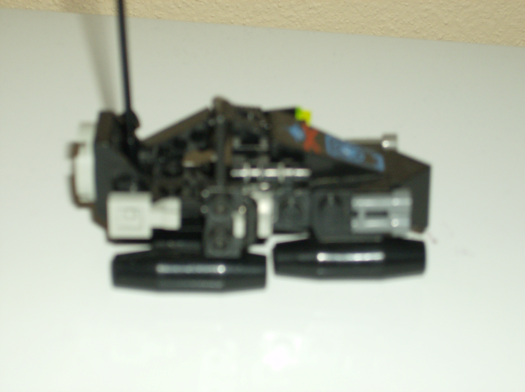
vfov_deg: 13.5
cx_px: 262
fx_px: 1649
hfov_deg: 18.1
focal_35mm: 109
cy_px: 196
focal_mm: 18
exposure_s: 1/125
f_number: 4.8
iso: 200
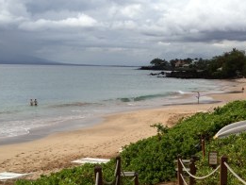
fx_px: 476
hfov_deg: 28.1
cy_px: 147
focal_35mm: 67
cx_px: 208
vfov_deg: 21.7
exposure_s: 1/1332
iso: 50
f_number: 2.4
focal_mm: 4.28
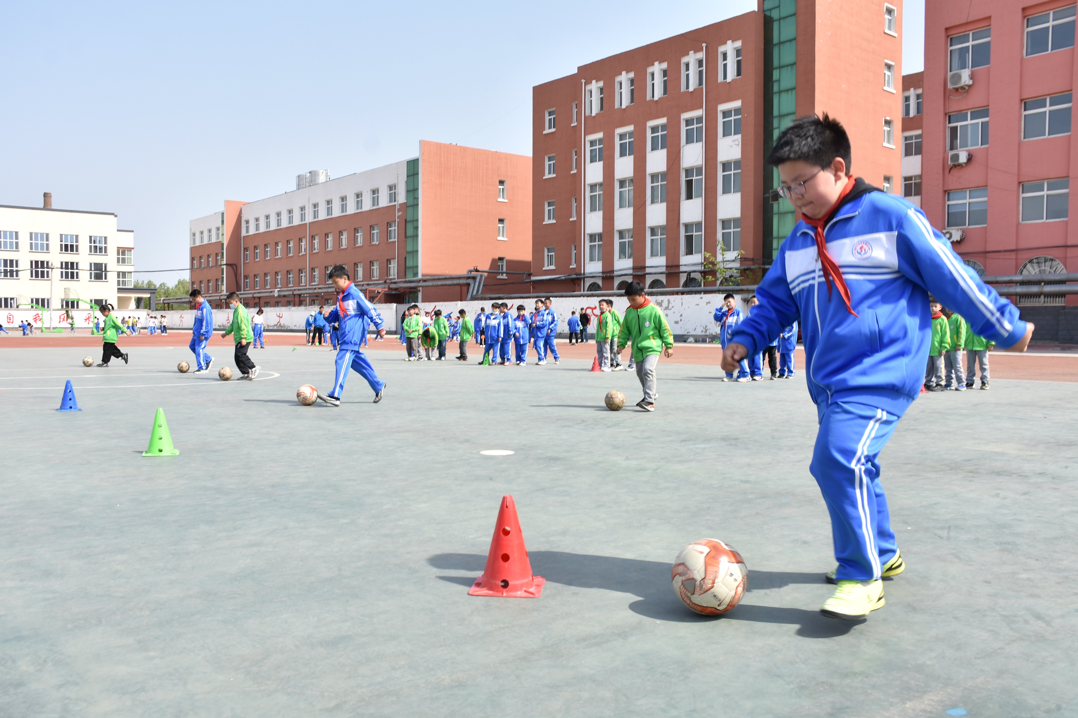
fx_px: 898
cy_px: 359
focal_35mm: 30
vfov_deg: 43.6
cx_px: 539
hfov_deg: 61.9
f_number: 7.1
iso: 100
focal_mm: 20
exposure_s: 1/250
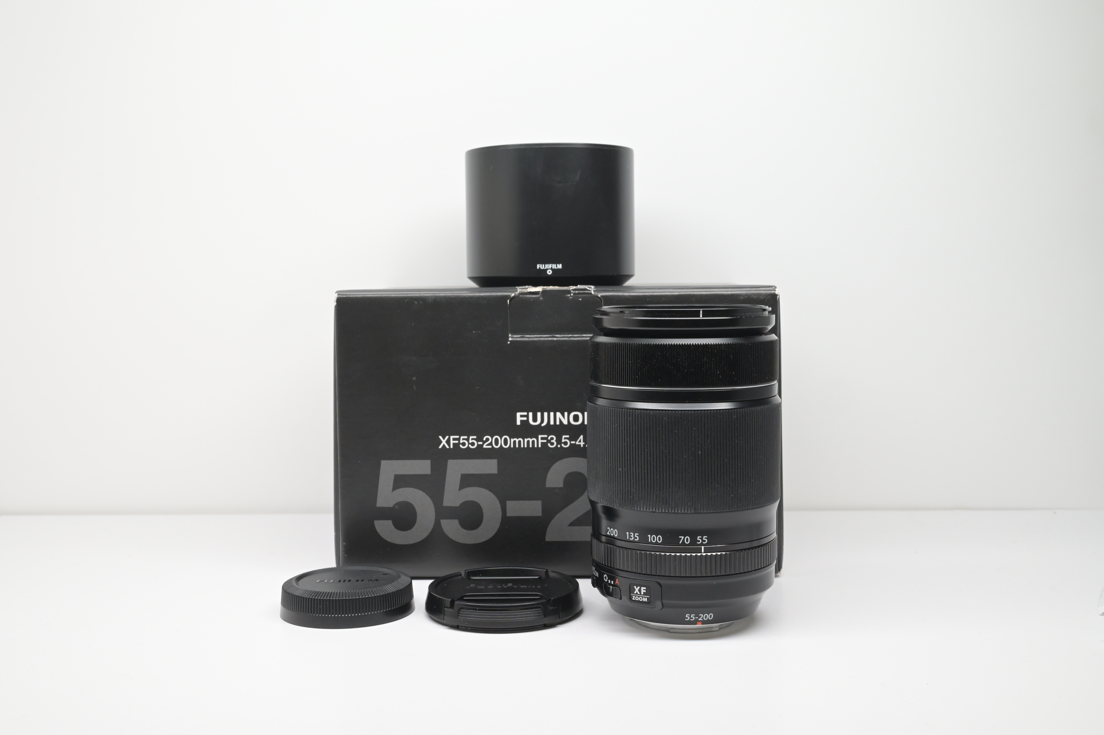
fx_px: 1226
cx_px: 552
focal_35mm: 40
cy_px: 368
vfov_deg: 33.4
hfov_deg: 48.5
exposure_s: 1/80
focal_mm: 40
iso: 2000
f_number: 13
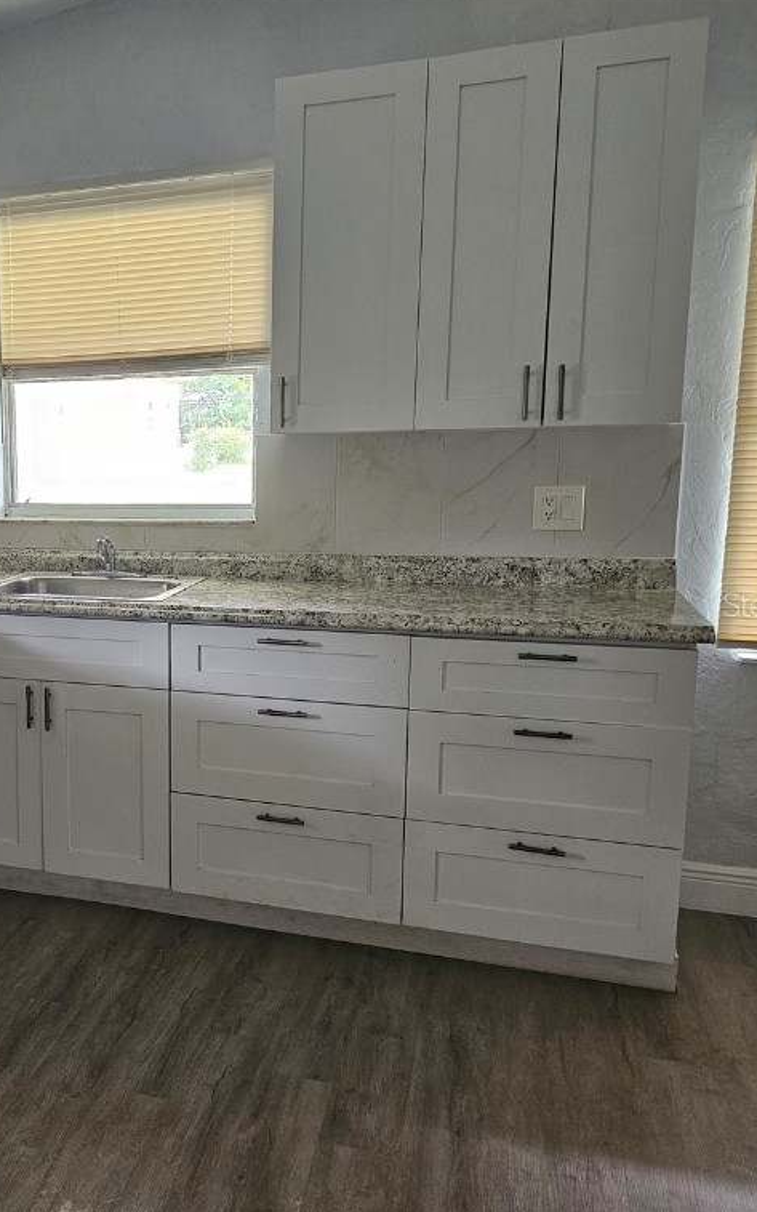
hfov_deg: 35.7
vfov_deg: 58.1
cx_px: 54
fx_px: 1090
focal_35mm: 33
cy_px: 604
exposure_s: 1/120
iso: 500
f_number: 1.7
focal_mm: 6.3
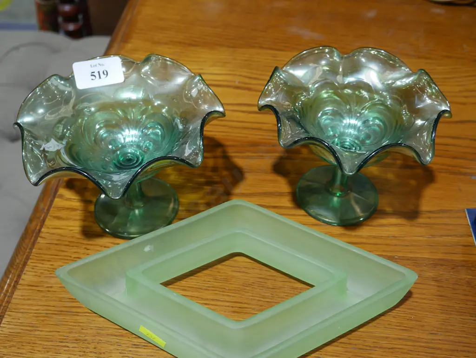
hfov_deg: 46.8
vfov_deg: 36.0
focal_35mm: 40
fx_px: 550
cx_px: 238
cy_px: 179
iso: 500
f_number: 4.4
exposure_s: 1/60
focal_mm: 20
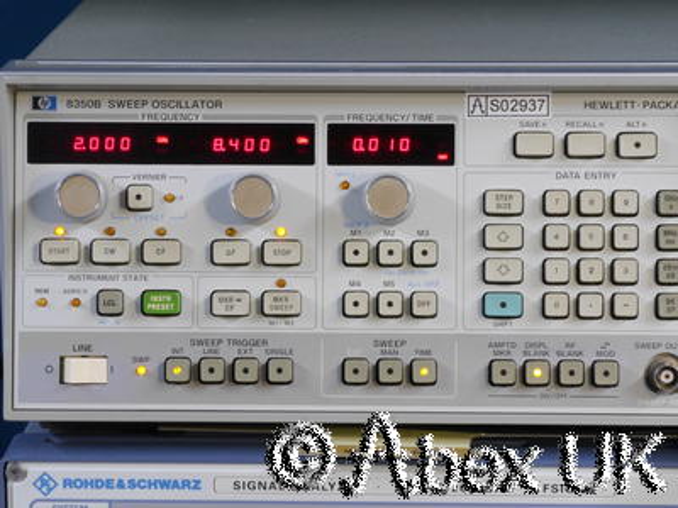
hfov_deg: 11.8
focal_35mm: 168
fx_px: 3291
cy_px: 254
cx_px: 339
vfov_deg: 8.8
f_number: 22
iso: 800
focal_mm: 84
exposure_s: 1/1.3
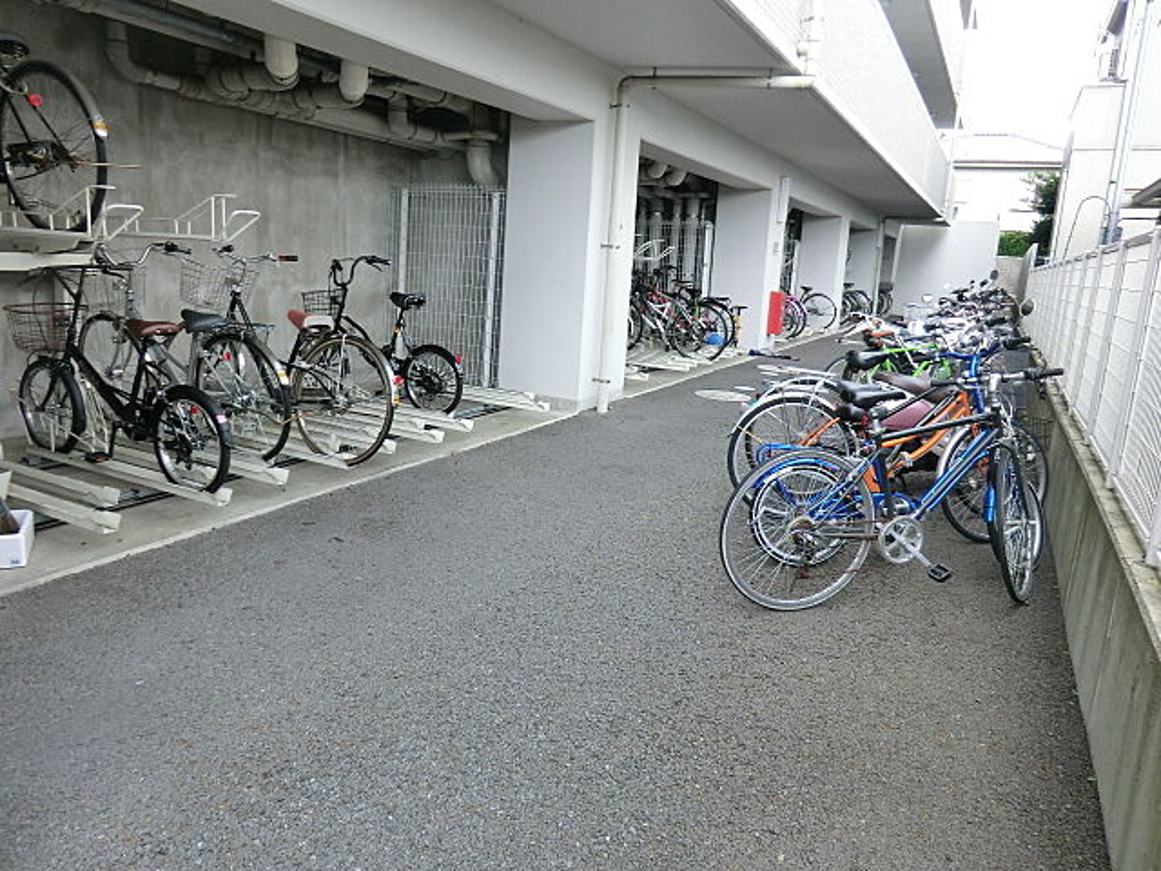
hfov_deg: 71.6
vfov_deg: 56.8
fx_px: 805
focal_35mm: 24
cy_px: 436
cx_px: 580
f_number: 3.2
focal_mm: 4.3
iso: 80
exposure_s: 1/60
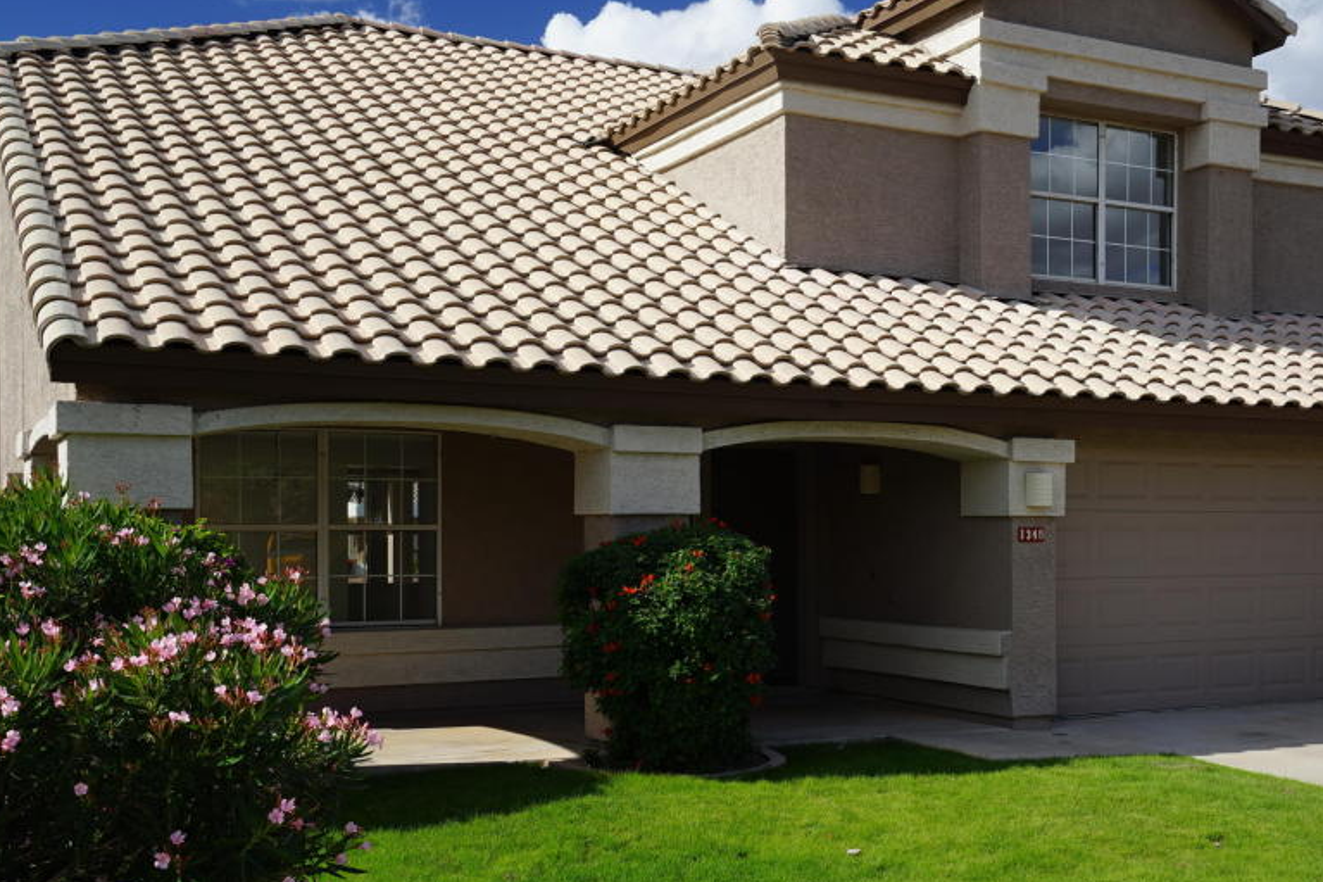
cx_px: 804
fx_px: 1653
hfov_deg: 43.4
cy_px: 531
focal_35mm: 45
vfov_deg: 29.8
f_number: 9
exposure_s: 1/80
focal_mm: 30
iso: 100
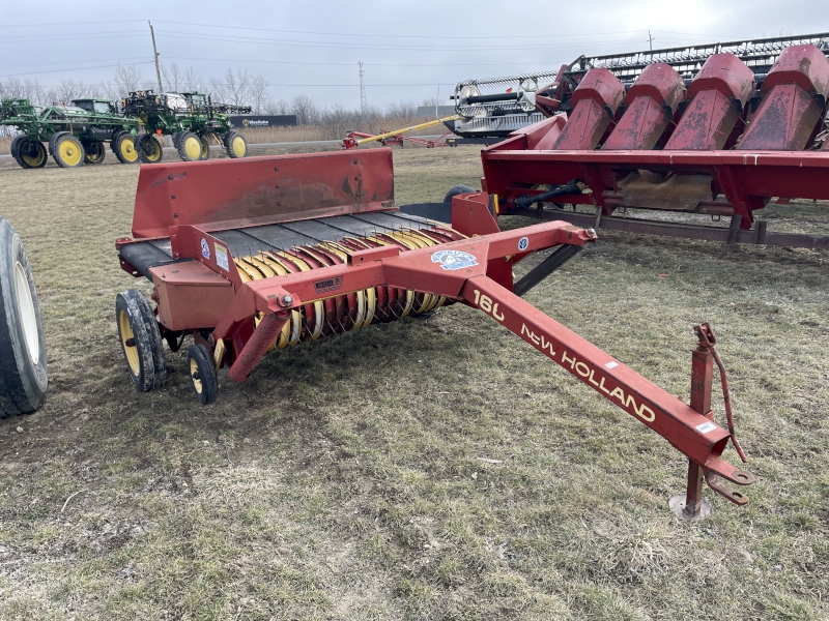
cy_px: 310
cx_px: 414
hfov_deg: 67.3
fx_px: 623
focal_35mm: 26
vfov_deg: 53.1
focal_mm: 4.2
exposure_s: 1/567
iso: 32
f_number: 1.6
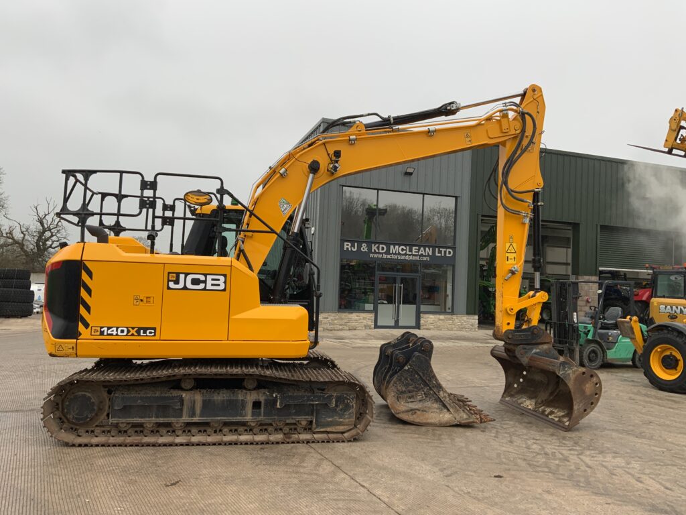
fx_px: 575
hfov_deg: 61.7
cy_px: 258
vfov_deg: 48.2
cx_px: 343
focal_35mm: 29
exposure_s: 1/122
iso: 20
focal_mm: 3
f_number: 1.8
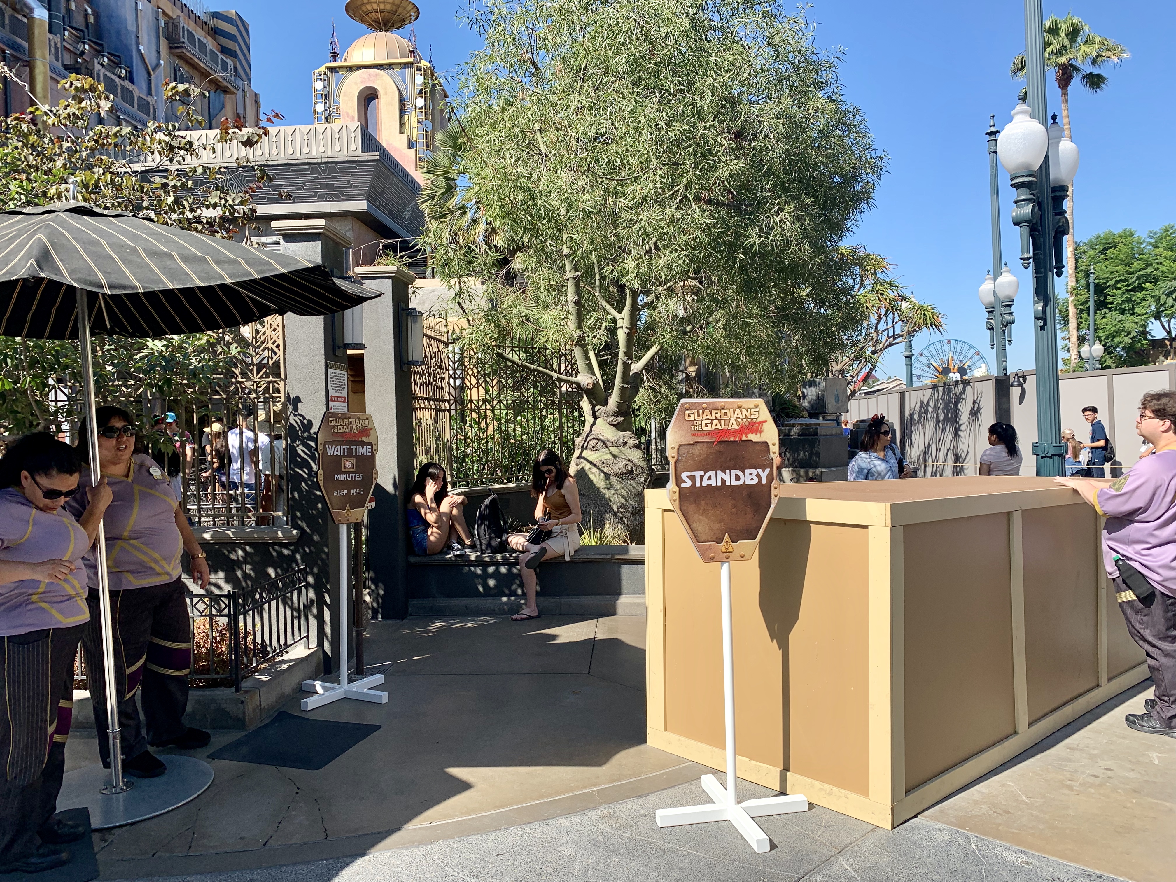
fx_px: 883
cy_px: 441
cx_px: 588
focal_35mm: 26
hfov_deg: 67.3
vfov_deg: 53.1
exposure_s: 1/1250
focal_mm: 4.25
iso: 25
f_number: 1.8
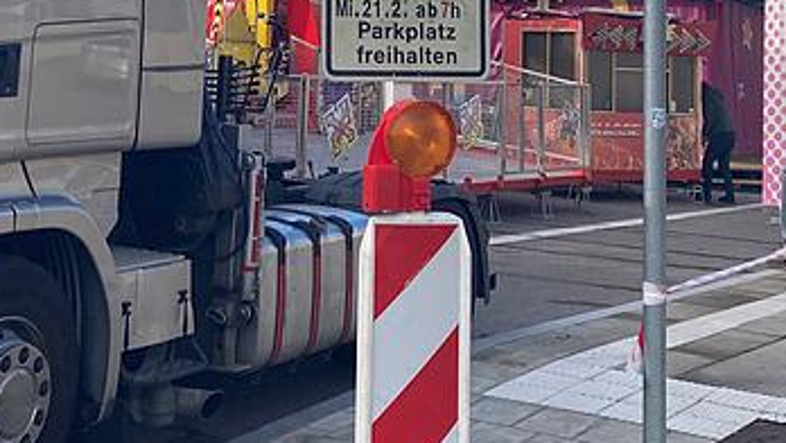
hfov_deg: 28.8
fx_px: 1522
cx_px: 261
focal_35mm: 73
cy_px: -69
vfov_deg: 16.0
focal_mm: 3.99
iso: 20
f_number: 1.8
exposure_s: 1/706
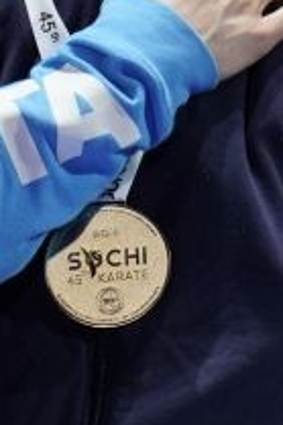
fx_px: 13582
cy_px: 352
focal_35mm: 1150
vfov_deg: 1.8
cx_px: 31
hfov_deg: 1.2
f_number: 2.8
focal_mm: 200
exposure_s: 1/250
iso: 400
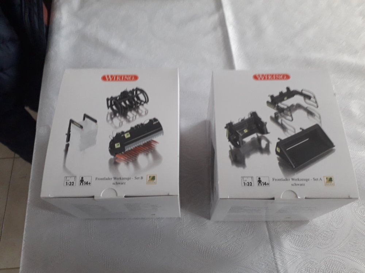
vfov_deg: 51.4
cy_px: 136
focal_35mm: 27
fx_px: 285
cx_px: 182
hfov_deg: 65.3
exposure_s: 1/33
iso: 160
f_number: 1.9
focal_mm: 3.6
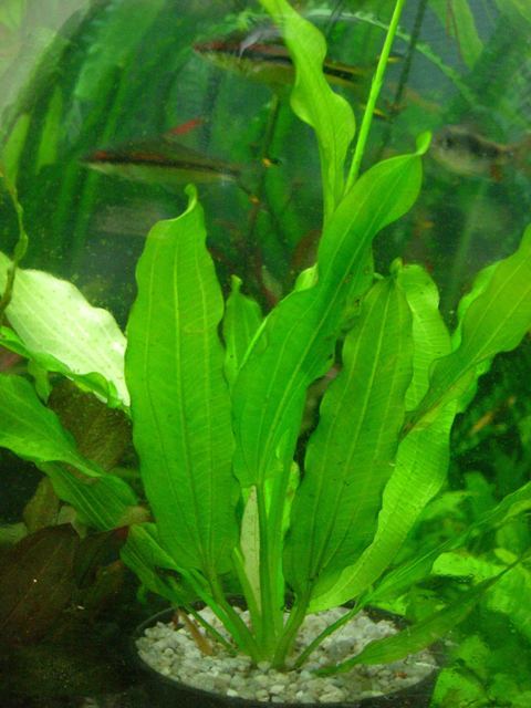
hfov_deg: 37.7
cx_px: 266
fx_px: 777
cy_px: 354
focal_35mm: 38
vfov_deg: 49.0
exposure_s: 1/11.9
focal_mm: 7.8
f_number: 2.8
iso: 400
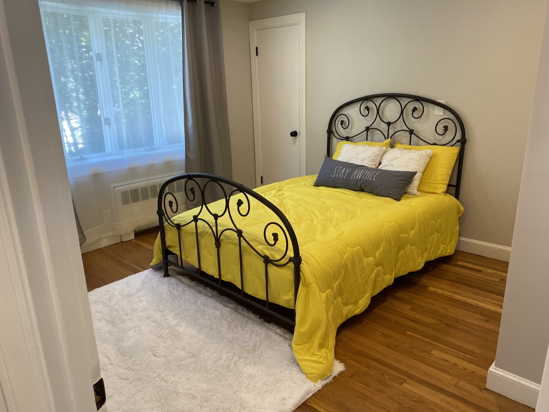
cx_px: 274
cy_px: 206
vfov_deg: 53.1
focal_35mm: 26
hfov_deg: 67.3
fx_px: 412
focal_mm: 4.25
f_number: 1.8
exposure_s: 1/120
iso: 125
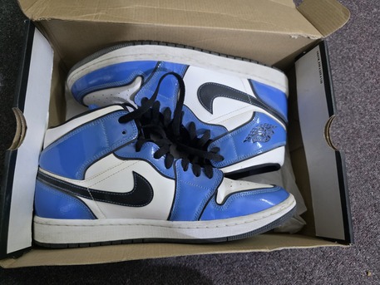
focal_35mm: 23
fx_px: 253
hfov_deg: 73.9
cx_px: 190
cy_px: 142
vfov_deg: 58.9
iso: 1250
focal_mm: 6.3
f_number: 1.7
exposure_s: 1/120
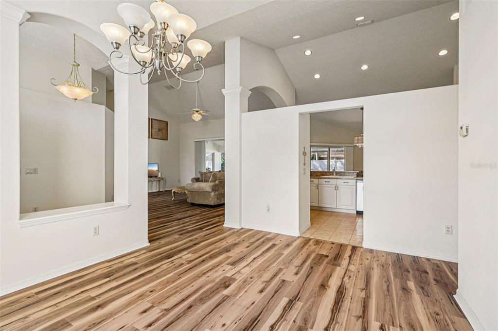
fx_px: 221
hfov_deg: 96.8
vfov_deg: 73.7
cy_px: 166
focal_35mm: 16
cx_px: 249
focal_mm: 16
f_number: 8
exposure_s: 1/90
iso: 400
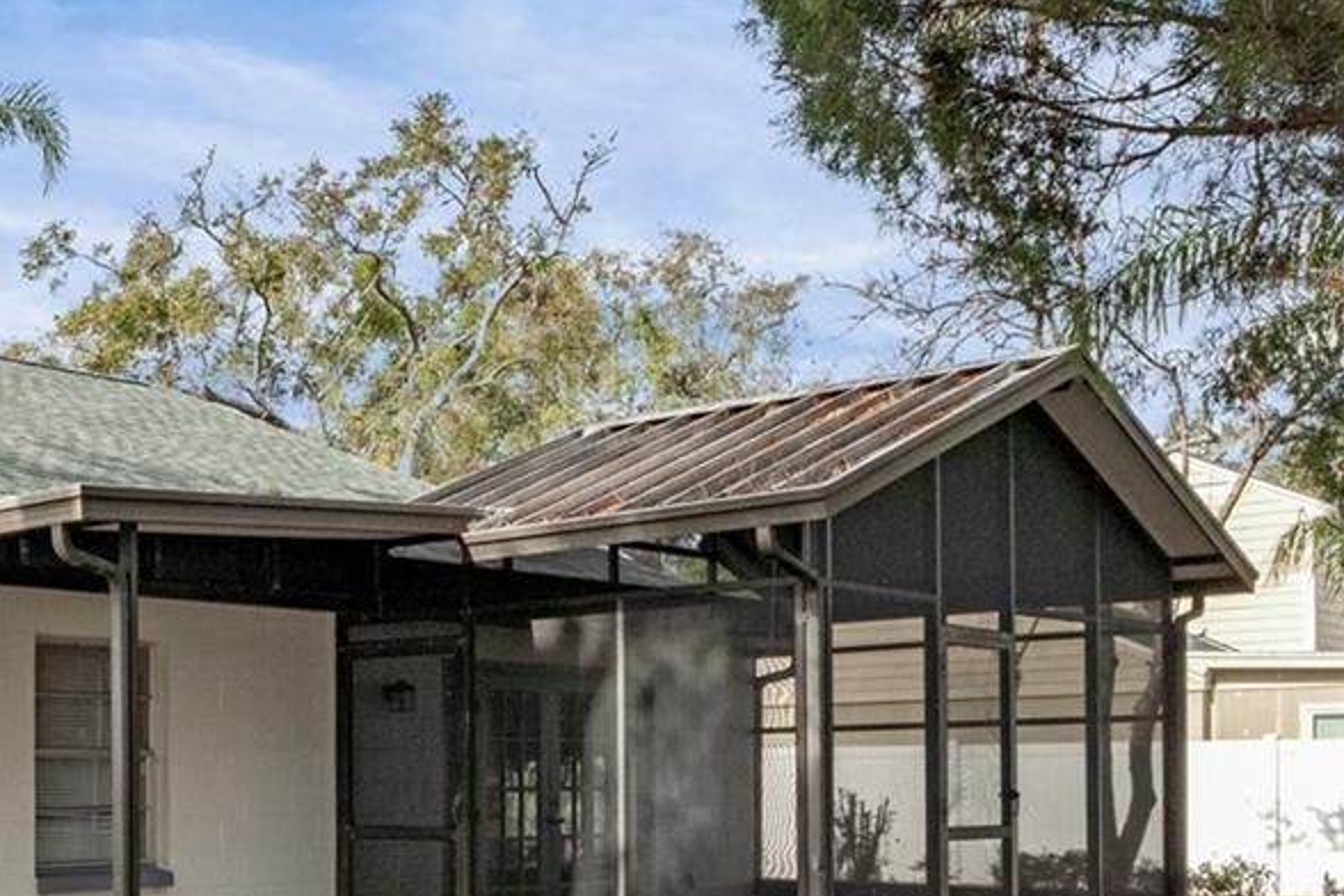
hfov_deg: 38.1
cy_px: 594
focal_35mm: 49
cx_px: 181
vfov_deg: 27.4
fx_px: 1829
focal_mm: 12
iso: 320
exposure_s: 1/320
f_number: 8
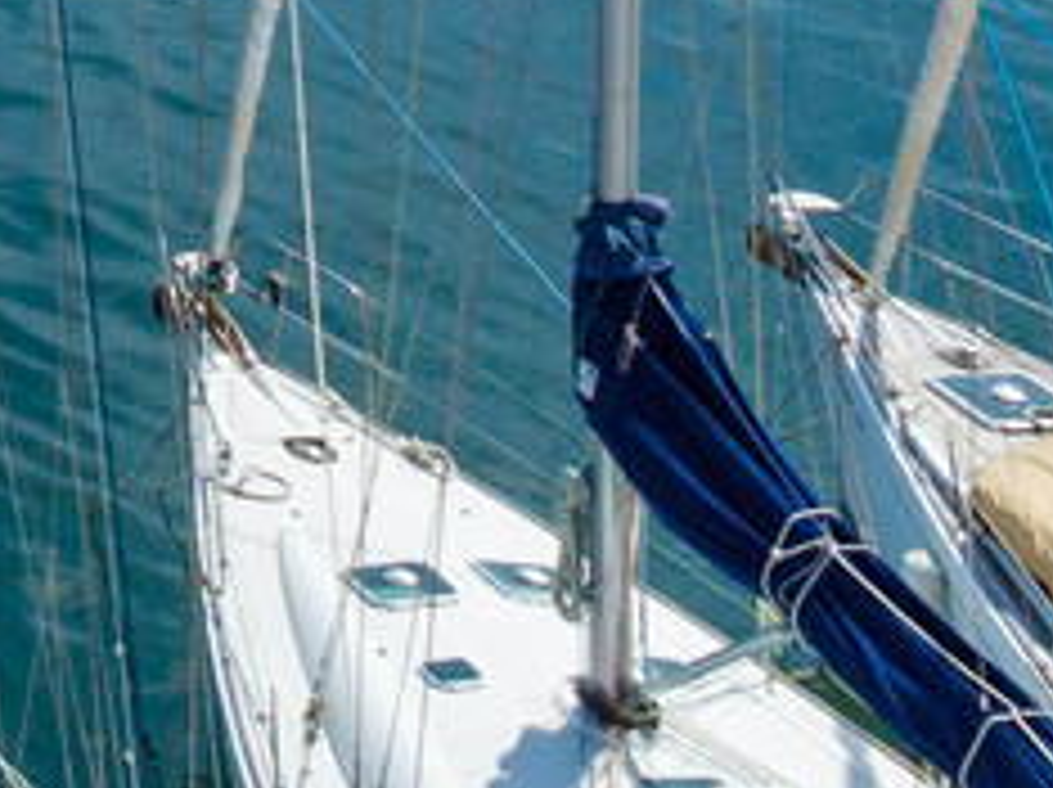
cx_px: -1809
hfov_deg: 9.9
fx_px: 4984
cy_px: -1905
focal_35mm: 164
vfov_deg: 7.5
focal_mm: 12.3
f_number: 10
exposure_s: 1/240
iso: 100
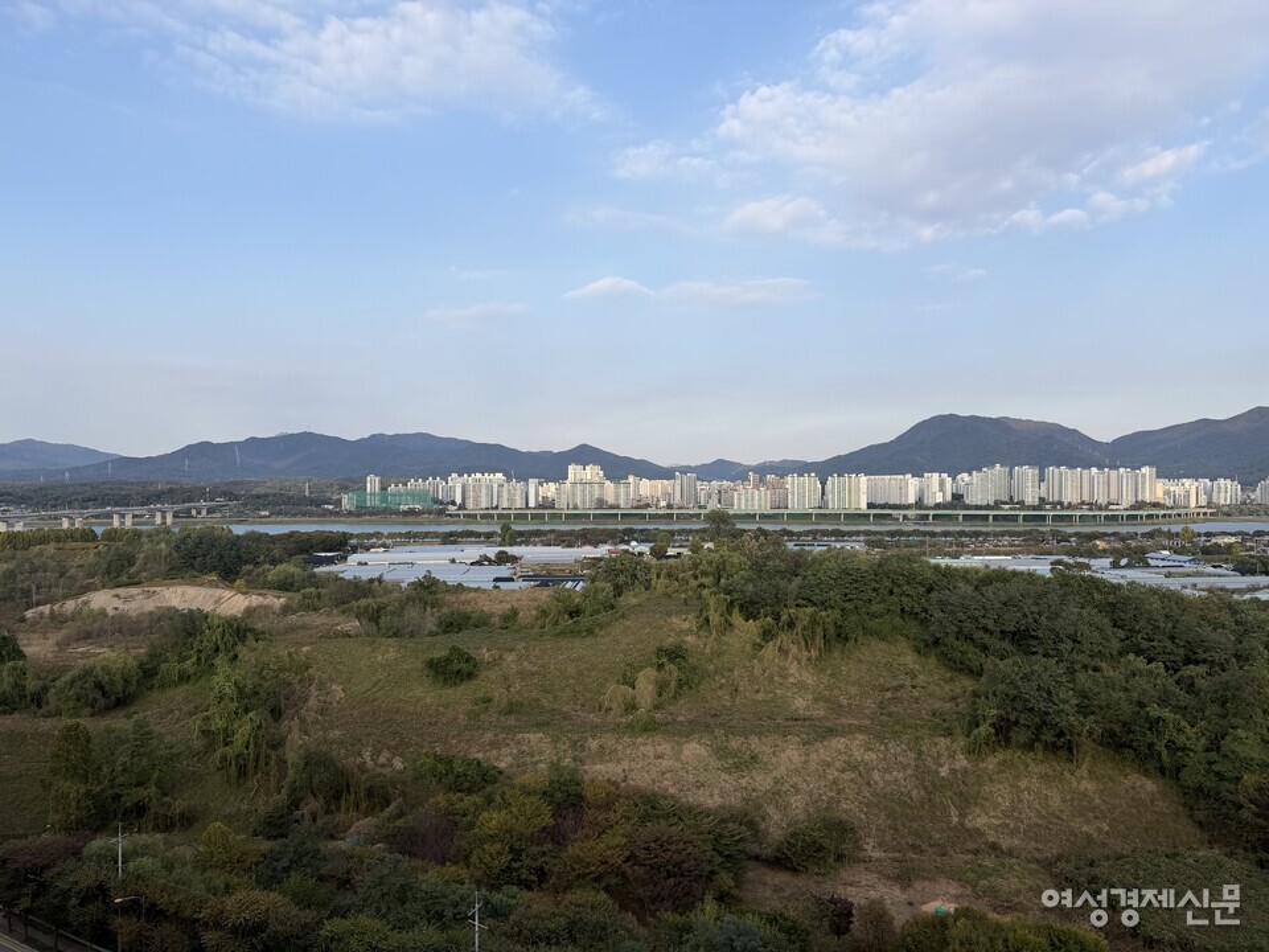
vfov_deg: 56.8
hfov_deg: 71.6
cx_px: 634
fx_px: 880
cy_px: 476
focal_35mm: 24
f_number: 1.78
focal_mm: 6.76
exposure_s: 1/2611
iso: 80
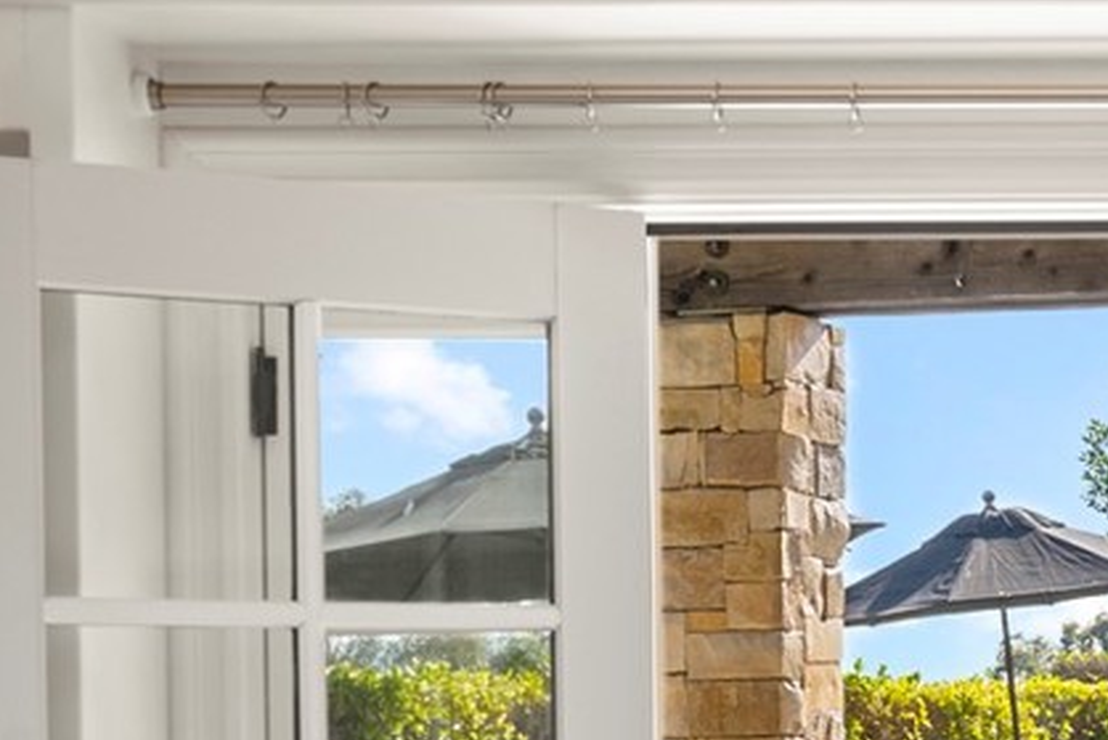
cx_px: 1291
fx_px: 3171
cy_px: 839
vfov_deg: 13.0
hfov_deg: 18.8
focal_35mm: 103
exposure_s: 1/40
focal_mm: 28
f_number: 8
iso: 100
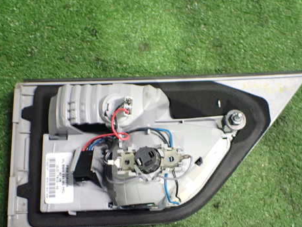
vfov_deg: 36.8
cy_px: 125
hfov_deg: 47.9
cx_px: 157
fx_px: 340
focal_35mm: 39
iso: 800
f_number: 2.3
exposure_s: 1/40
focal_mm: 5.4
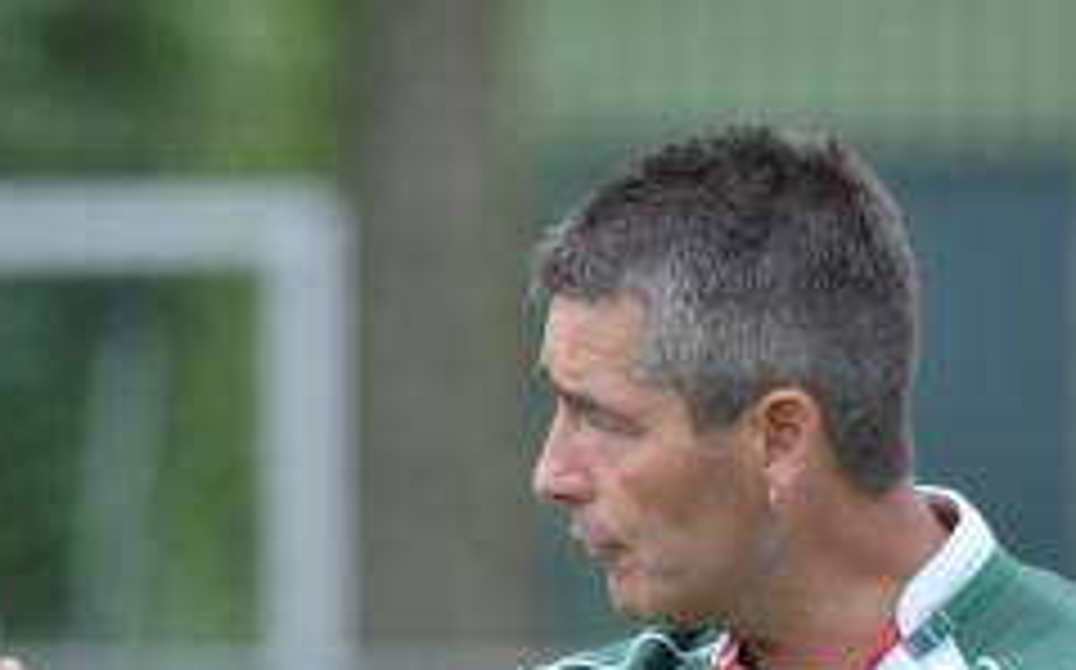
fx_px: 44981
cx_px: 644
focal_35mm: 1535
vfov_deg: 0.9
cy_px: 681
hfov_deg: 1.4
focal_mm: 400
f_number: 5.6
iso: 320
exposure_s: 1/500
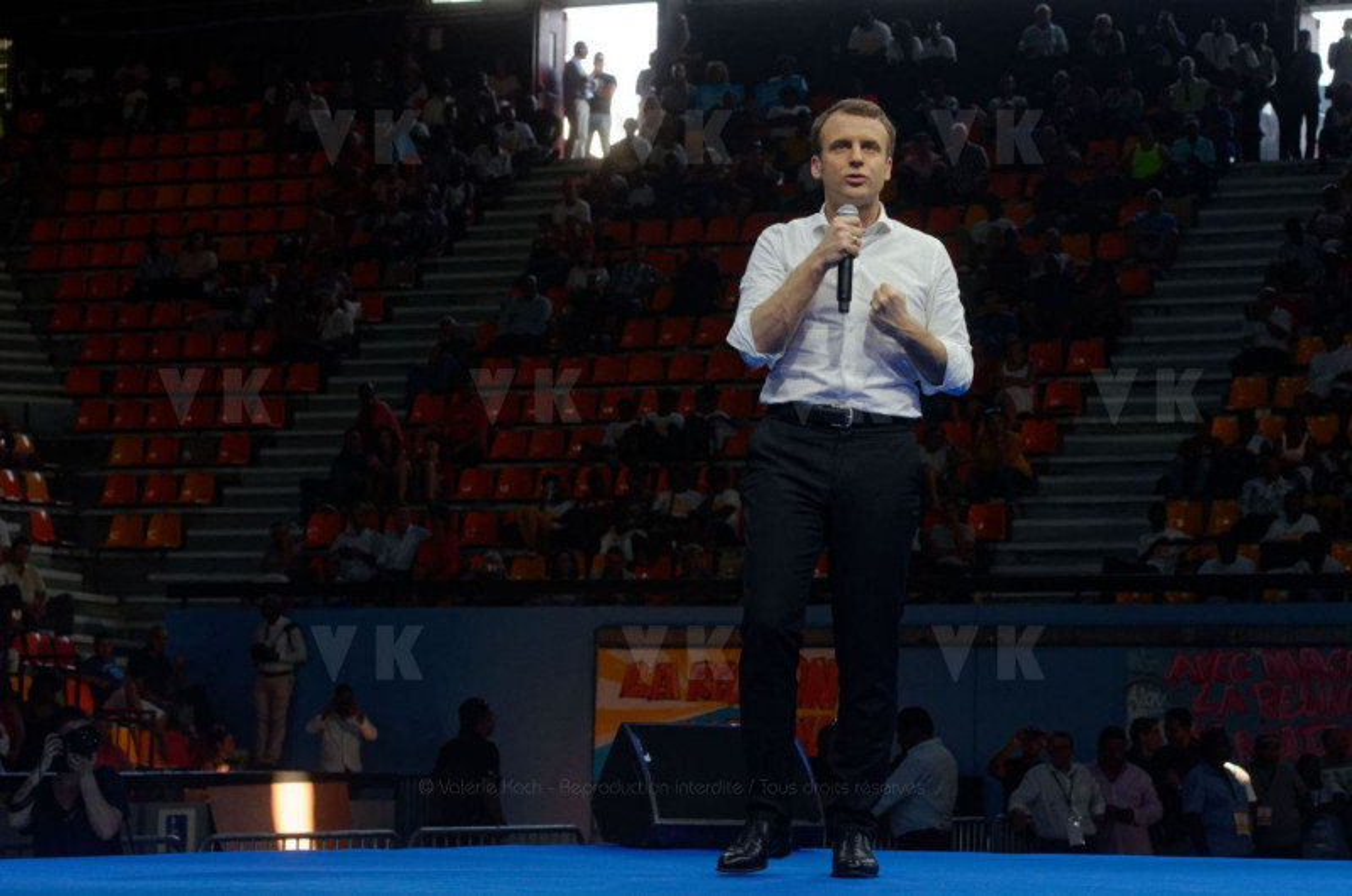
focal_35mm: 105
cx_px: 676
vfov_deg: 13.0
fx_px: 3935
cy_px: 448
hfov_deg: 19.5
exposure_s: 1/160
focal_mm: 70
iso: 800
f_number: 5.6
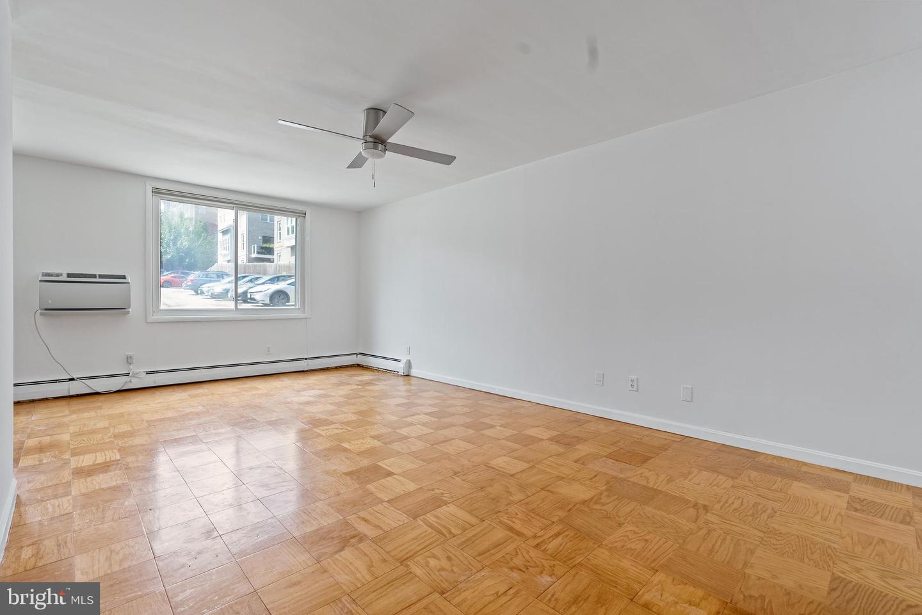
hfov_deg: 96.7
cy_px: 308
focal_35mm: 16
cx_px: 461
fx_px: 410
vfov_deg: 73.8
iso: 200
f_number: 8
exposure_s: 1/2.5
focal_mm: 16
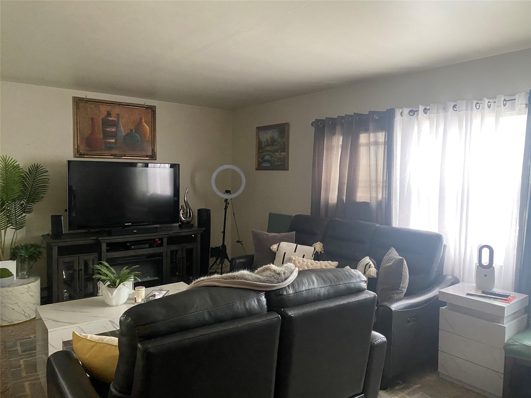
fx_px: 399
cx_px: 266
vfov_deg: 53.1
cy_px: 199
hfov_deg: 67.3
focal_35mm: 26
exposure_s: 1/60
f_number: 1.8
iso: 500
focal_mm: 4.25
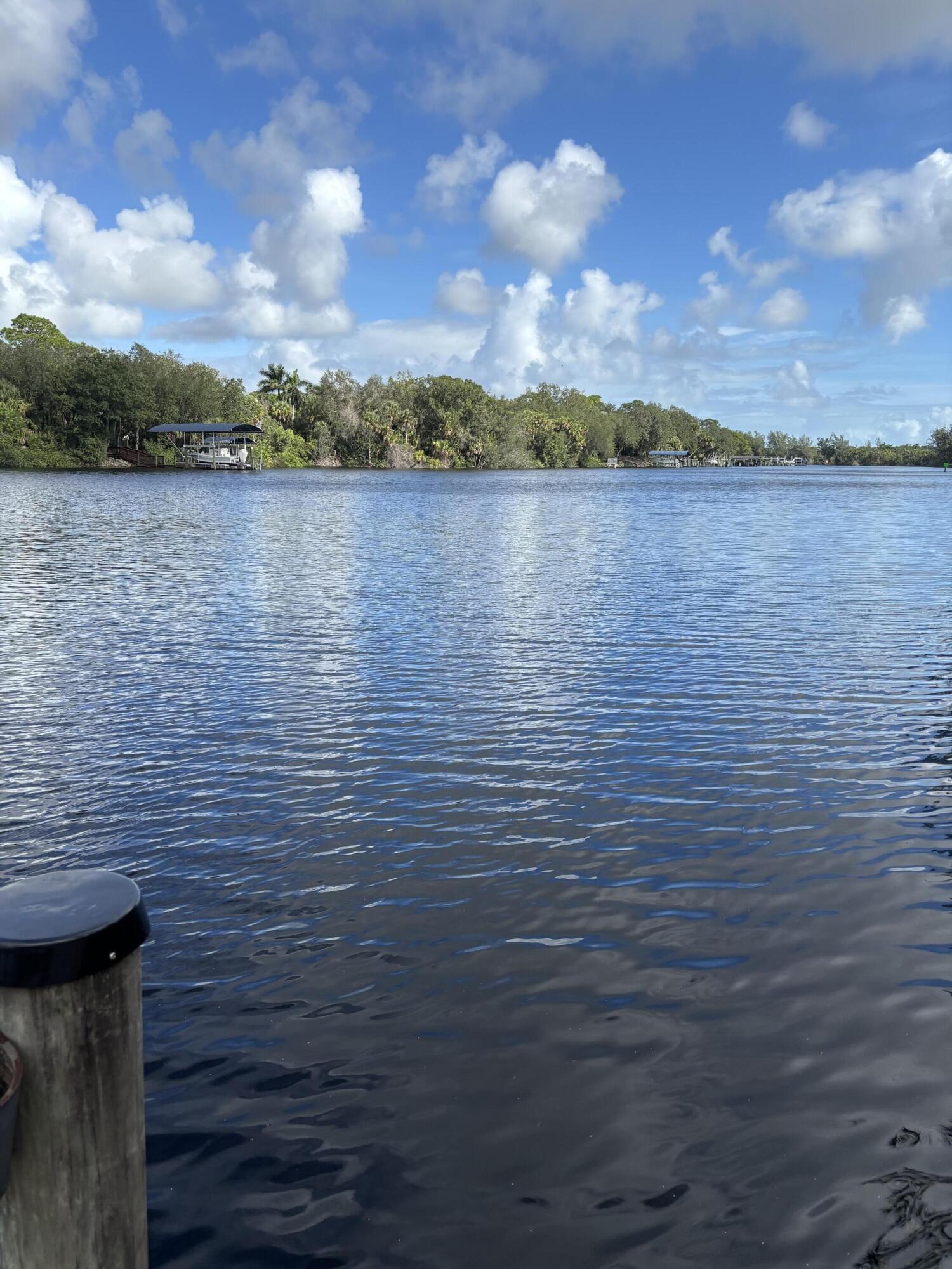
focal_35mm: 26
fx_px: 953
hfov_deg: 53.1
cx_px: 476
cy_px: 634
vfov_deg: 67.3
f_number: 1.6
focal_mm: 5.96
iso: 50
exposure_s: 1/2639
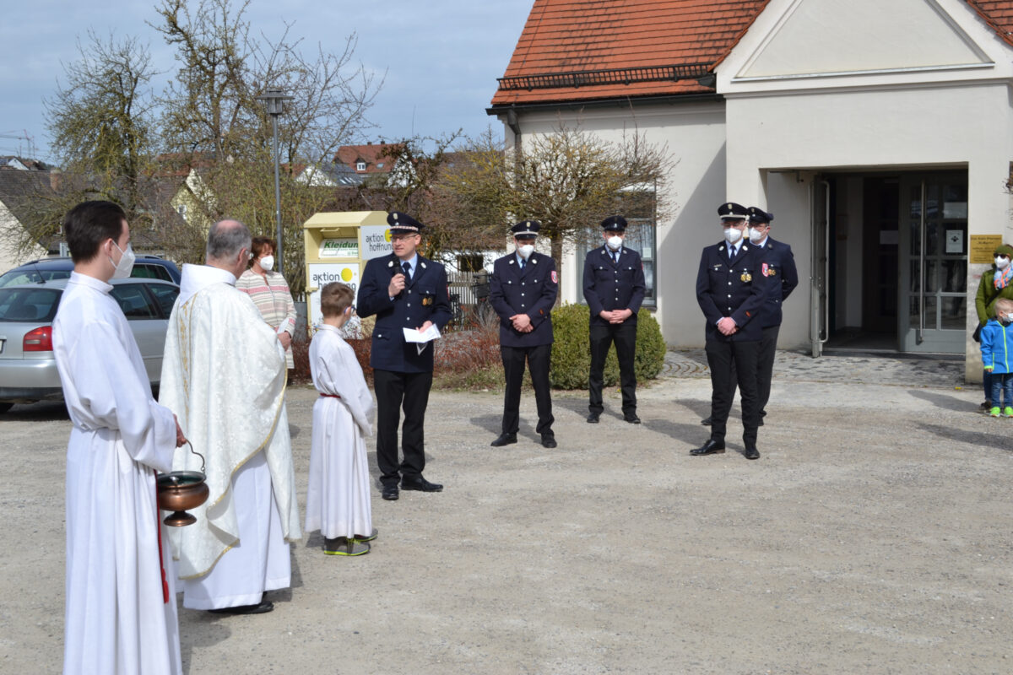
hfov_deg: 43.6
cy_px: 338
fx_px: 1266
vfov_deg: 29.9
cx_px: 506
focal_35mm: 45
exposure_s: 1/200
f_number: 8
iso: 100
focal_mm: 30
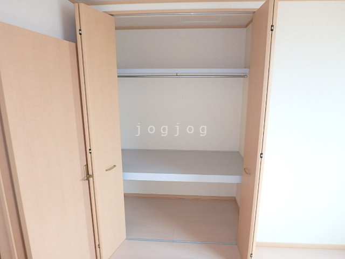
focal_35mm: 21
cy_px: 130
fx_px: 209
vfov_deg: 63.4
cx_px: 172
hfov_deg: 79.0
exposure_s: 1/30
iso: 200
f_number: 3.5
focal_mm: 3.7
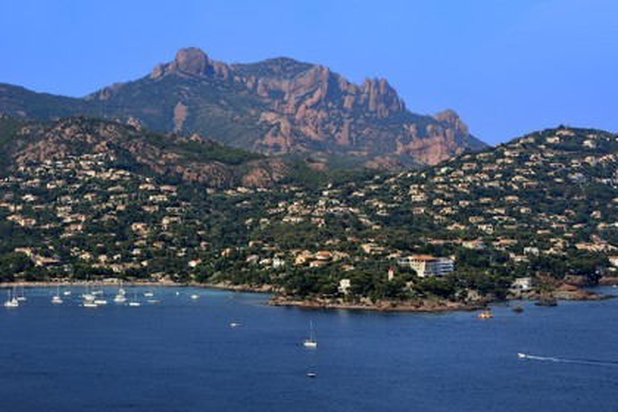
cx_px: 309
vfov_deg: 12.2
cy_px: 206
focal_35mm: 112
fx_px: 1923
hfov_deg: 18.3
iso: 200
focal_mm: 112
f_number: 14
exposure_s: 1/250
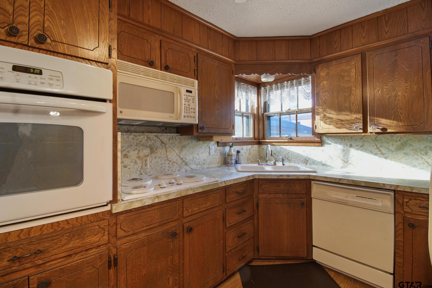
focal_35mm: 15
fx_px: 180
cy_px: 144
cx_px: 216
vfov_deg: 77.3
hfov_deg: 100.4
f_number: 9
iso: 250
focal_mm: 10
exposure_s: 1/1.67
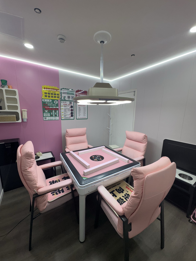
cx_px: 98
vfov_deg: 102.1
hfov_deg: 85.7
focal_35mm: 14
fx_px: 106
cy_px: 130
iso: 50
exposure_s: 1/100
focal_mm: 2.22
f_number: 2.2
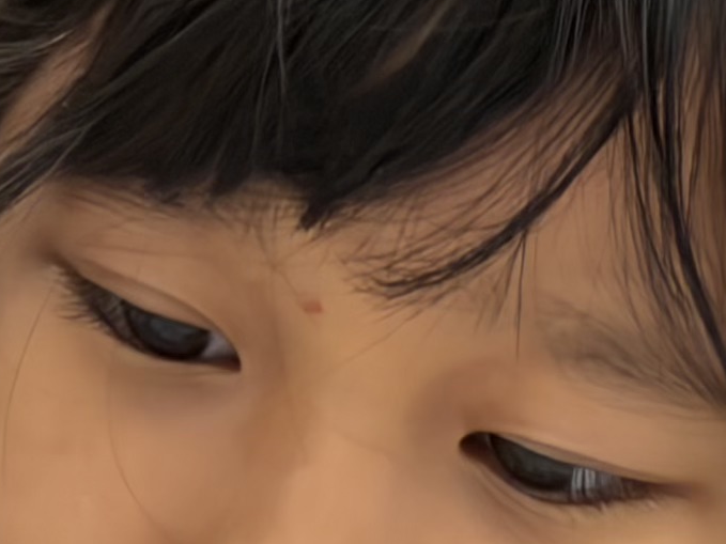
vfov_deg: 4.8
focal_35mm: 309
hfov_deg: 6.4
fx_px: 6479
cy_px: 942
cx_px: 658
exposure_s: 1/60
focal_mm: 5.96
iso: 50
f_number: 1.6
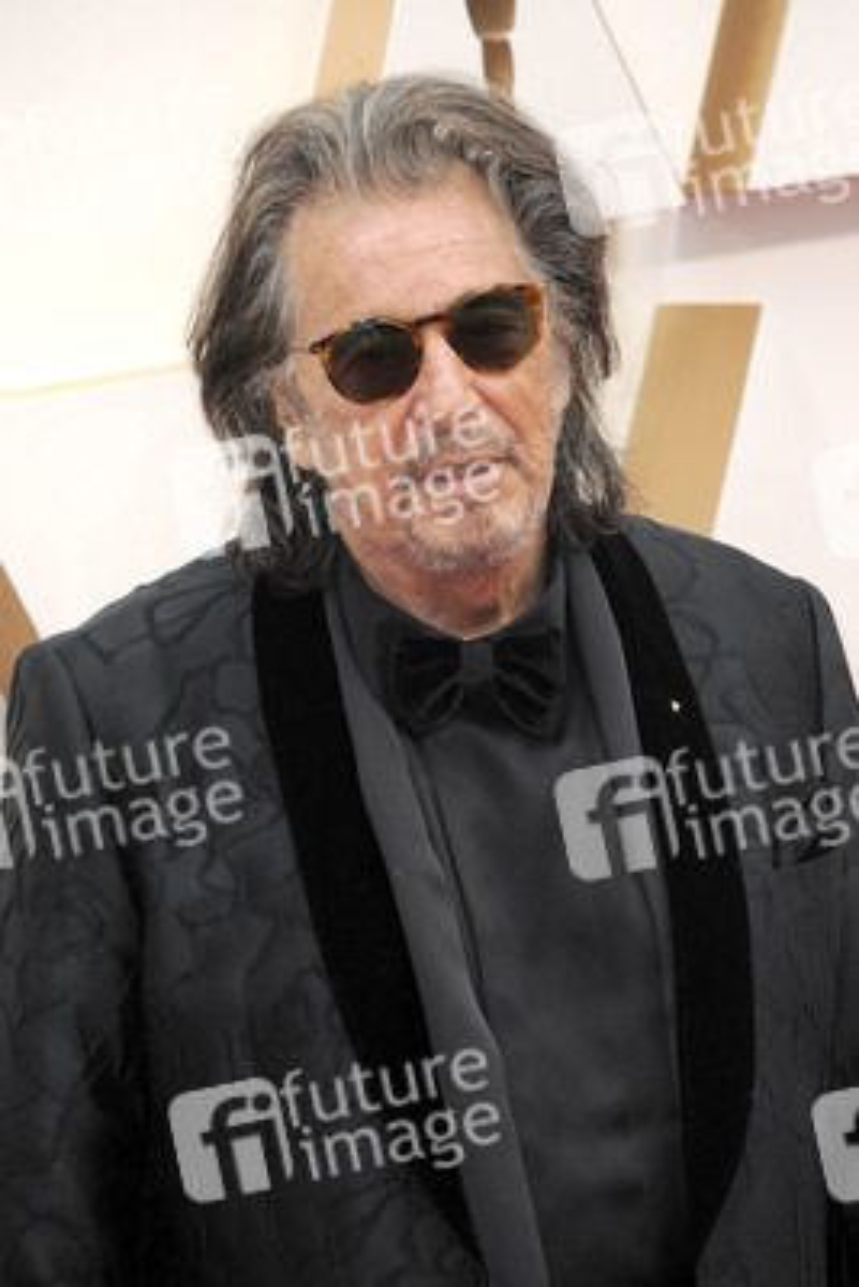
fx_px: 10727
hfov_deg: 4.6
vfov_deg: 6.9
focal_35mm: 300
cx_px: 430
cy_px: 644
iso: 800
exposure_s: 1/200
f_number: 7.1
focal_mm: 300
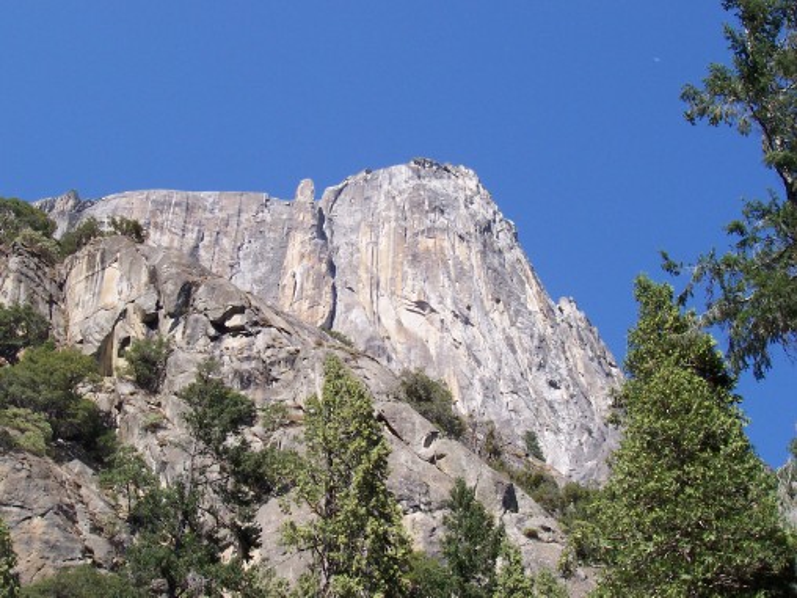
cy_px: 299
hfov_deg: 27.4
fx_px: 1635
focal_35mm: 71
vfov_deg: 20.7
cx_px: 398
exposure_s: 1/180
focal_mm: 10.8
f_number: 6.7
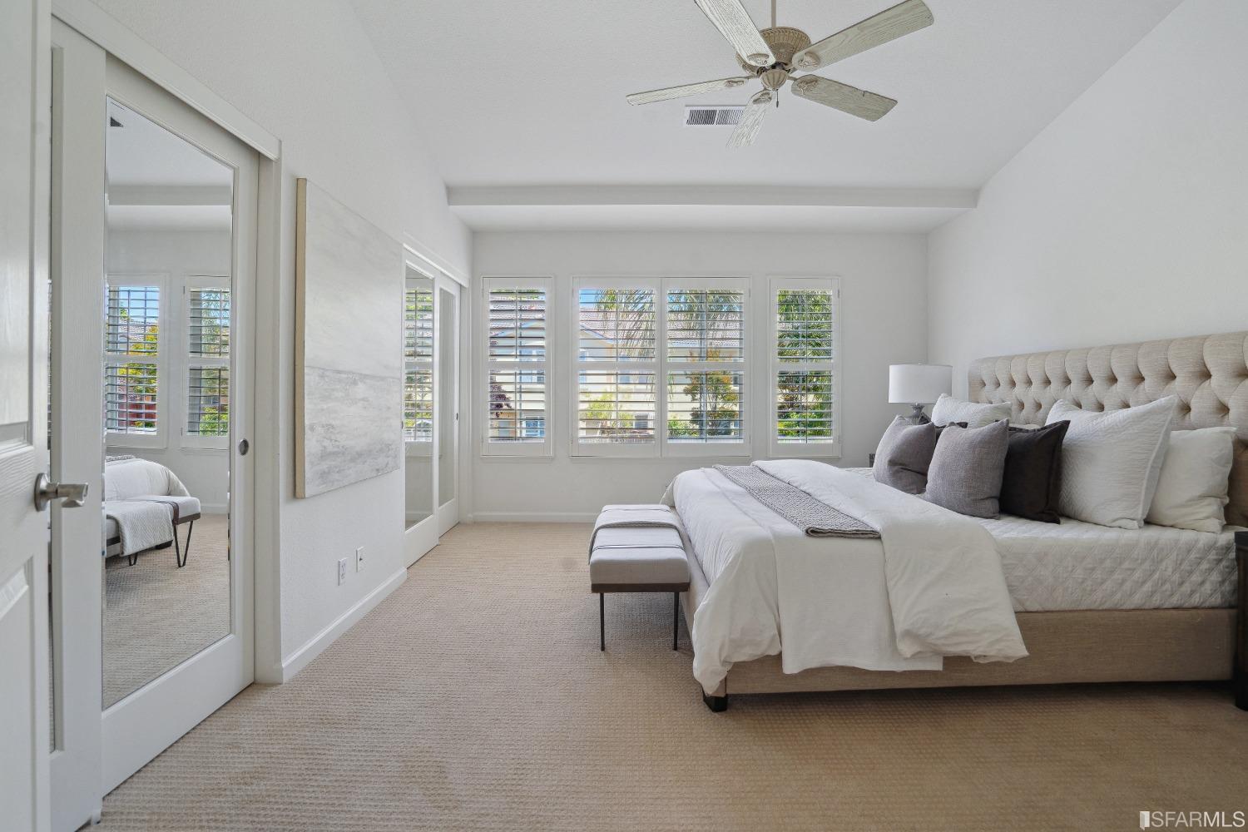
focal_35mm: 16
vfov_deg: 73.7
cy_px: 416
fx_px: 555
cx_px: 624
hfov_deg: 96.7
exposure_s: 1/20
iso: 400
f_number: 7.1
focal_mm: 16
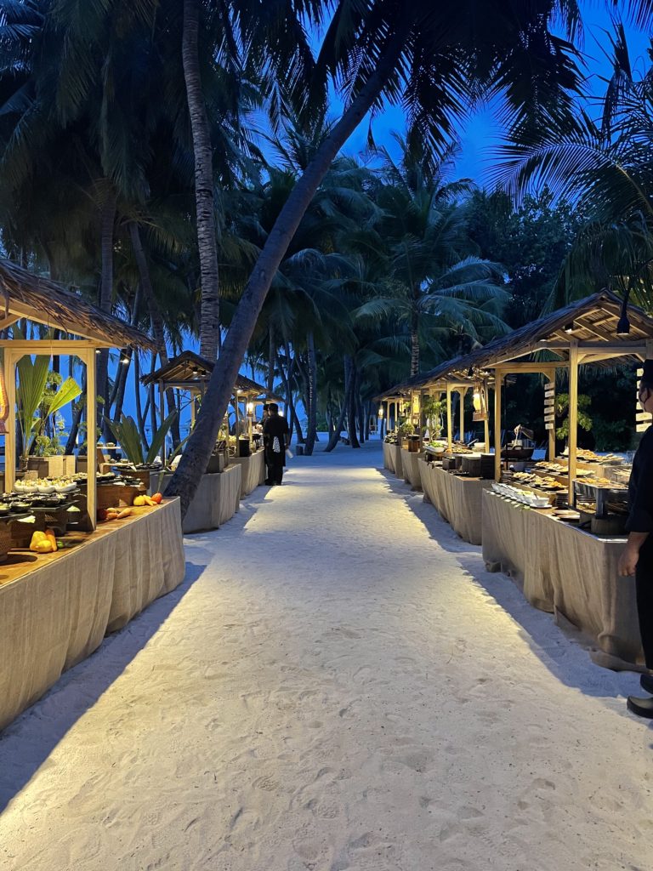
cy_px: 436
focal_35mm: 26
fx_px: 654
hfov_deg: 53.1
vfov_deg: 67.3
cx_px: 326
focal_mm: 5.1
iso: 500
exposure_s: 1/33
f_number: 1.6
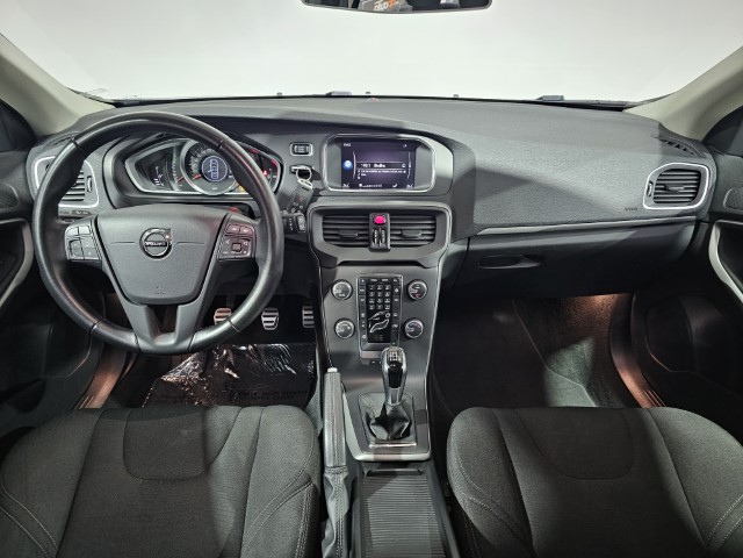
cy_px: 279
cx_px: 372
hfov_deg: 73.9
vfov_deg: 58.9
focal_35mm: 23
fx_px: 494
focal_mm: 6.3
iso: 640
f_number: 1.7
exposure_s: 1/33
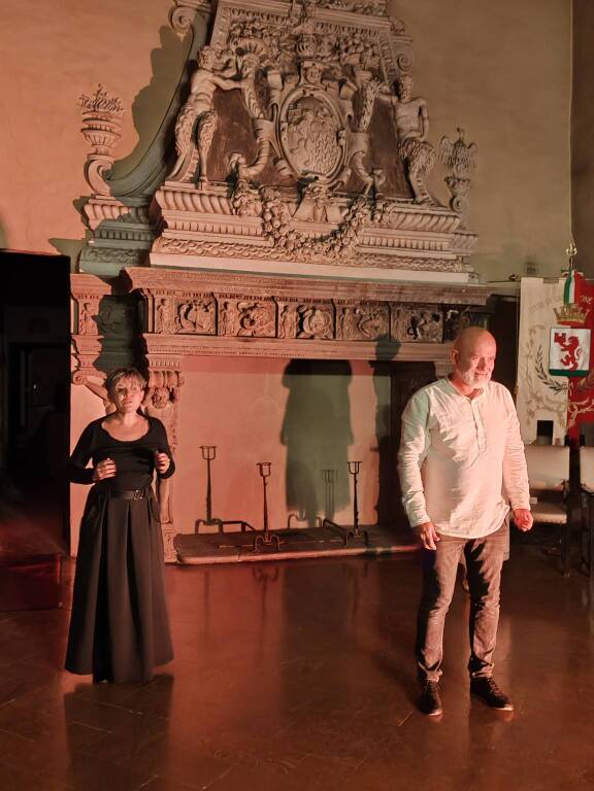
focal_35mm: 33
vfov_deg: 55.4
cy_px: 396
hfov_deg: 42.9
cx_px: 297
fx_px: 755
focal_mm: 6.12
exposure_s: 1/33
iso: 2500
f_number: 1.9
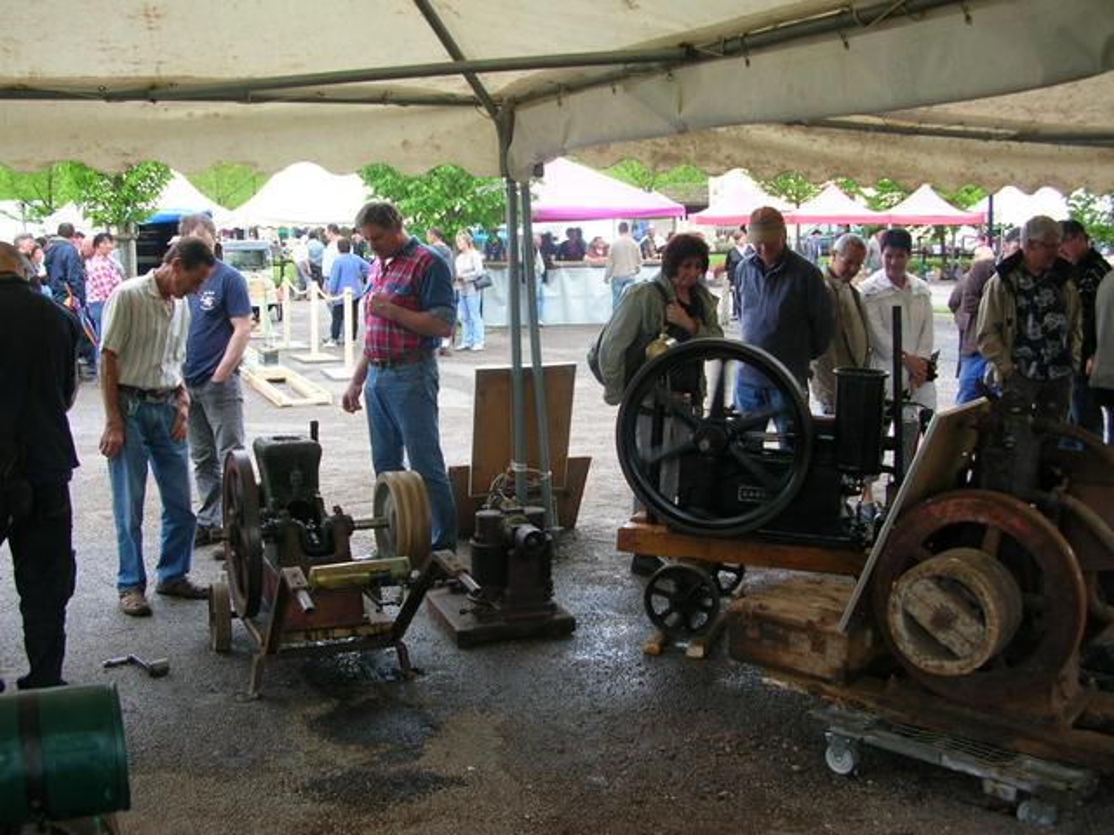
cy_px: 418
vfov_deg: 40.7
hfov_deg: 52.6
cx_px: 557
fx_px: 1126
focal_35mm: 35
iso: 50
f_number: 2.8
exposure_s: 1/62
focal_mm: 5.8
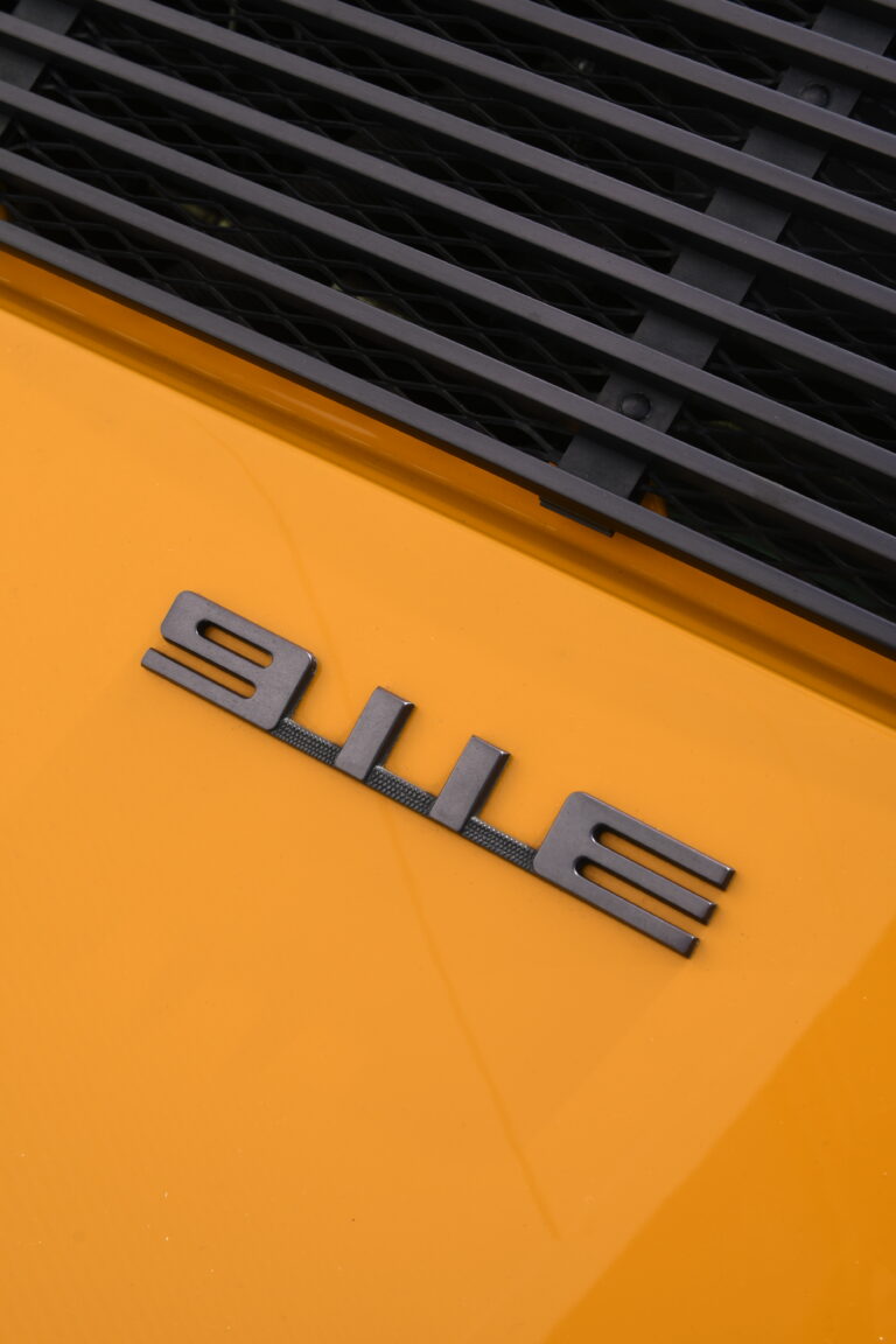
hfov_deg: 20.6
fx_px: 2464
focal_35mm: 66
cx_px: 448
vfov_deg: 30.5
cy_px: 672
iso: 160
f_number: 13
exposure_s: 1/160
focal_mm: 44
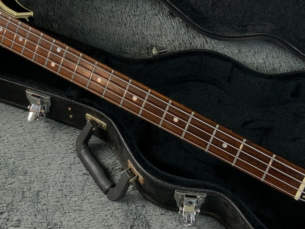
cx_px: 129
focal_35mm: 67
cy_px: 40
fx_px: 590
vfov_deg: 21.6
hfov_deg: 28.9
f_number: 1.8
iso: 40
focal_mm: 3
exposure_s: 1/60
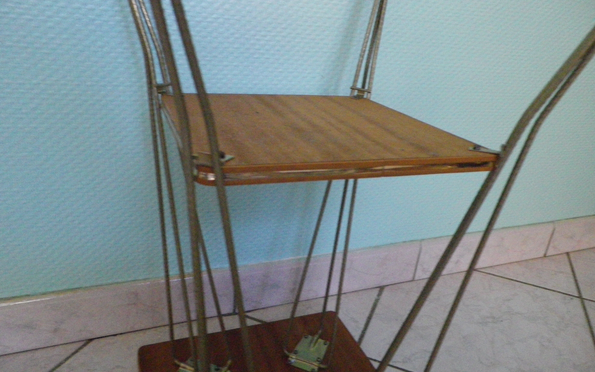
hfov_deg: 62.9
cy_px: 190
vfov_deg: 41.8
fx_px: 486
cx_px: 298
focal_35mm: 30
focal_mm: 4.9
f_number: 2.6
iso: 800
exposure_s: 1/40
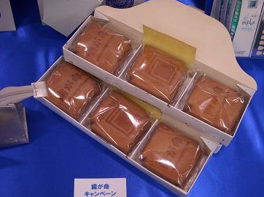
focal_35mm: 52
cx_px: 138
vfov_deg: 28.0
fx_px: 396
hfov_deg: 36.8
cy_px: 108
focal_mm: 7.9
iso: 100
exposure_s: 1/30
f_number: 3.4
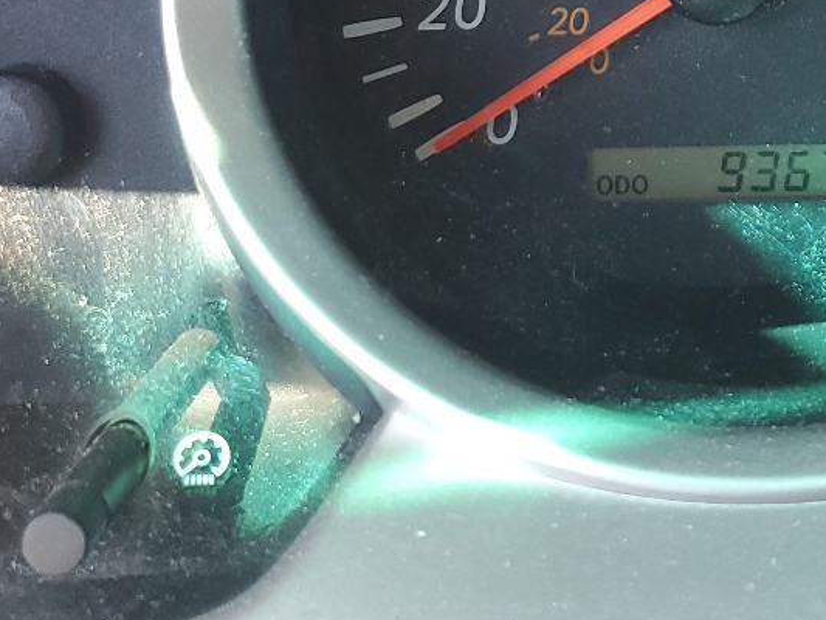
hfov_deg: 24.7
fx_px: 1862
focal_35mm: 78
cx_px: 642
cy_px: -104
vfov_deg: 18.1
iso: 59
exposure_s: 1/120
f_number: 1.5
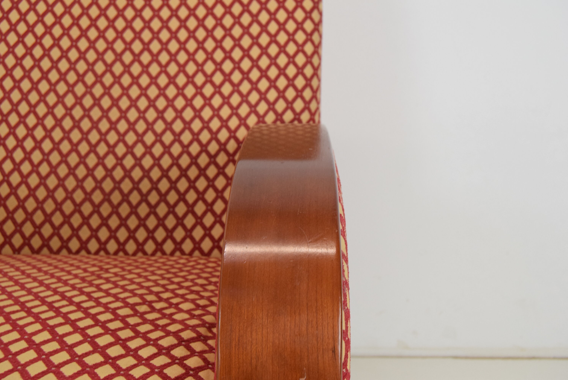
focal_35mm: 45
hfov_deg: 43.6
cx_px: 284
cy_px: 190
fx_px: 711
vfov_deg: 29.9
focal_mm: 30
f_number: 7.1
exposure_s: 1/200
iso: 1600
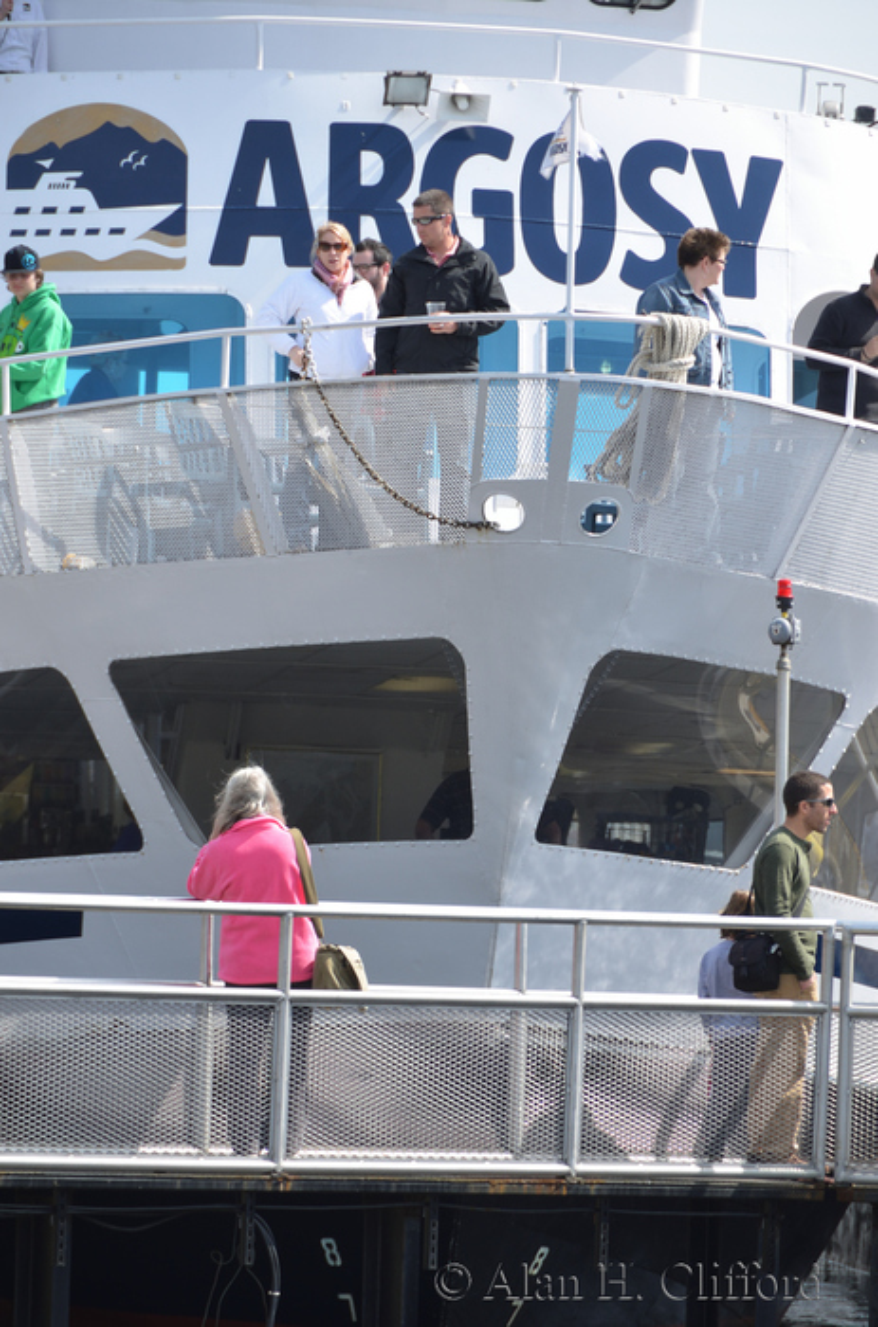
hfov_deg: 4.6
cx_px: 439
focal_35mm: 300
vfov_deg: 6.9
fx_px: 11034
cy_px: 664
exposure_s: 1/200
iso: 100
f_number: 6.3
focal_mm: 200
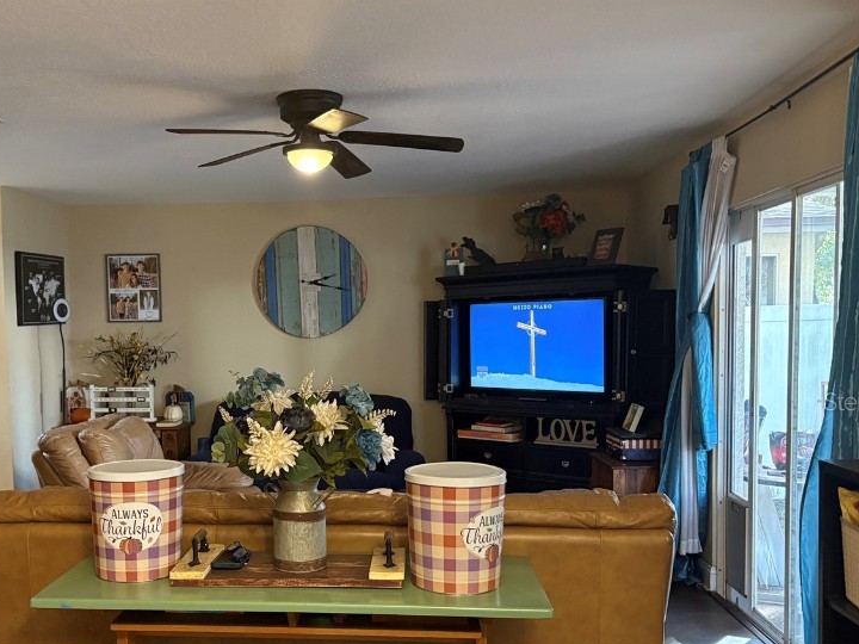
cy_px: 401
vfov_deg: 38.4
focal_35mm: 37
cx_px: 326
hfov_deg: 49.7
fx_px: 918
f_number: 1.6
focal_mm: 5.96
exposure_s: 1/60
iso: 500
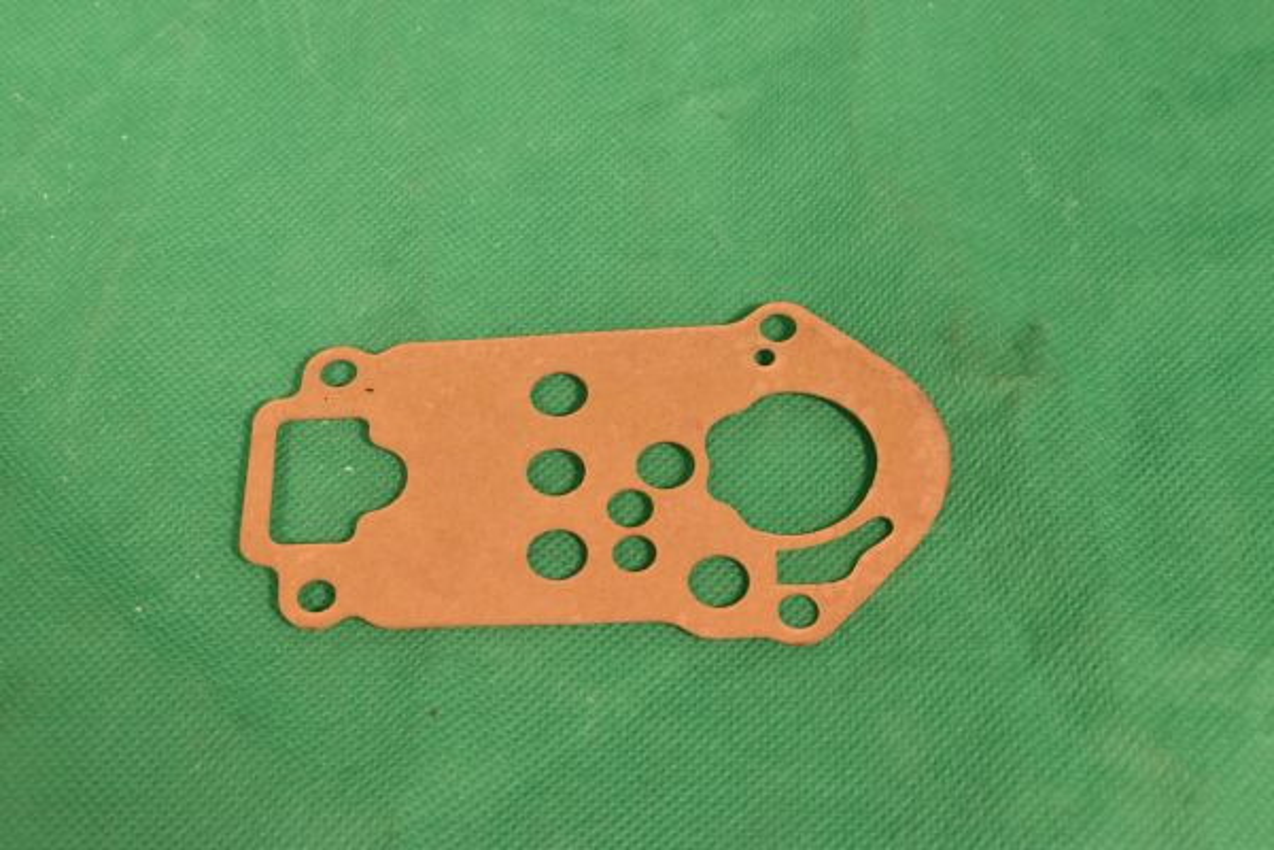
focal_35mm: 68
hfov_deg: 29.9
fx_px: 2389
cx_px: 637
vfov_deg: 20.2
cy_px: 425
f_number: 14
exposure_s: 1/80
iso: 1000
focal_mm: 45
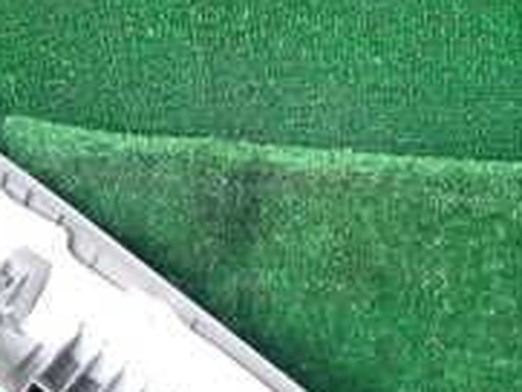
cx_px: 294
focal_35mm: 83
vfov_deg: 17.3
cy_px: 409
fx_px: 1252
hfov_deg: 23.5
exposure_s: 1/30
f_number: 2
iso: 320
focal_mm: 4.5
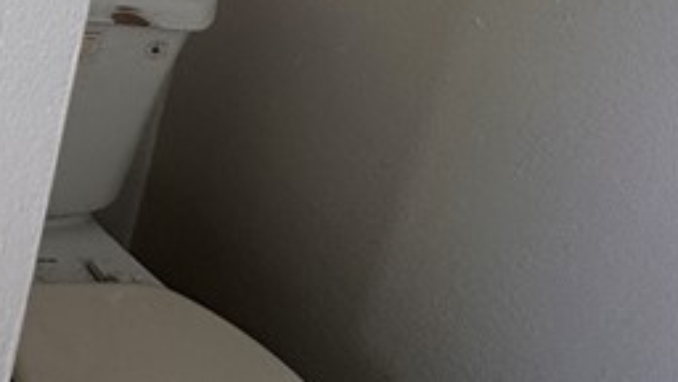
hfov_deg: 19.4
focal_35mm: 61
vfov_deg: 16.2
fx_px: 1097
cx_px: -673
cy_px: -329
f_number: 2.2
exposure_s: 1/117
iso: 40
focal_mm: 2.22
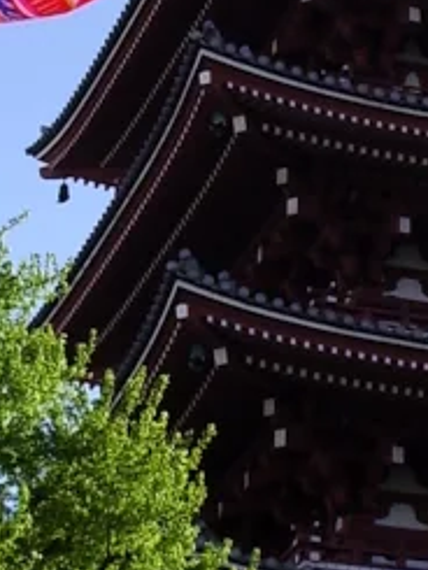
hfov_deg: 8.1
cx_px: 186
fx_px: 3014
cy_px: 158
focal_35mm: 183
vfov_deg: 10.8
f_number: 4.3
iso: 50
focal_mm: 5.8
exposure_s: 1/320
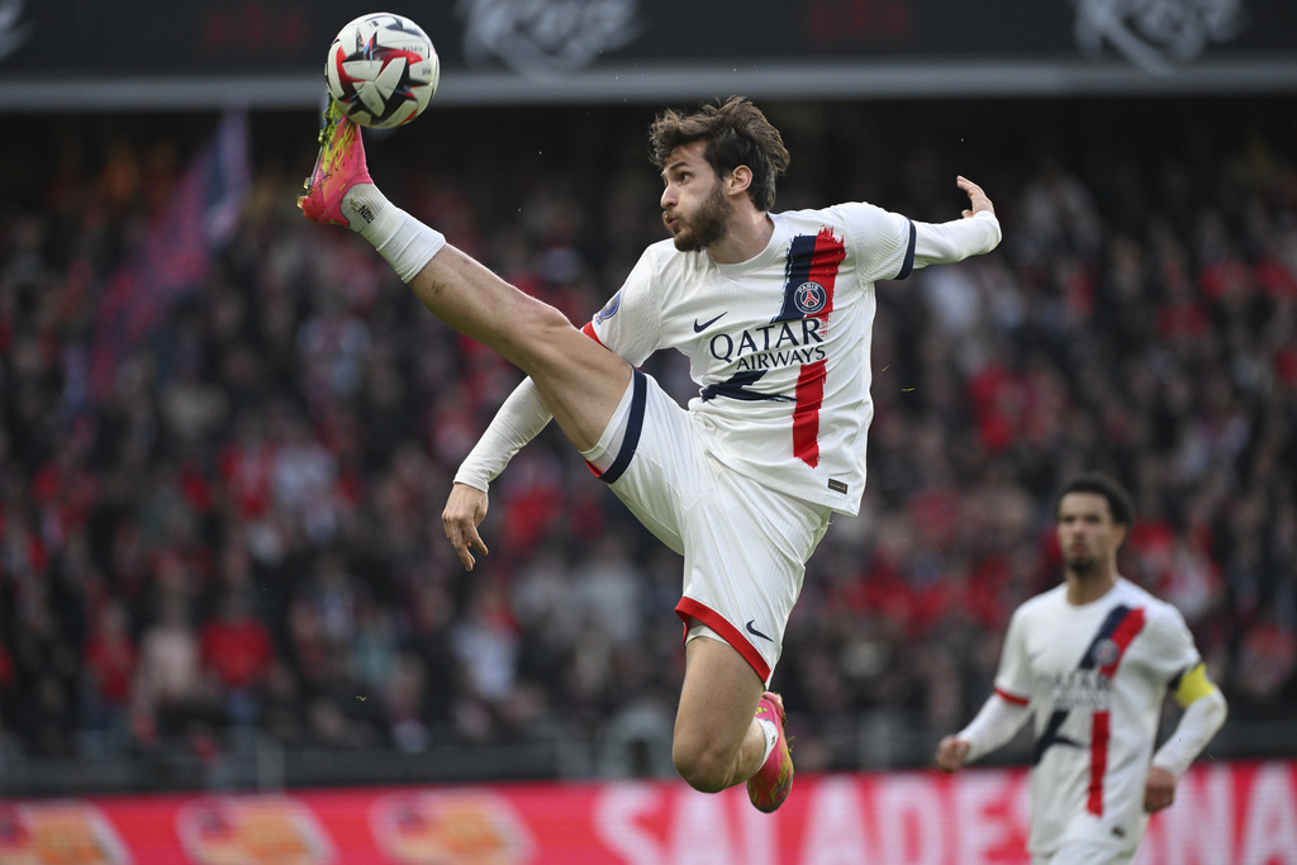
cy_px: 432
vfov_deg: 3.4
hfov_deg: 5.2
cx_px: 648
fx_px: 14412
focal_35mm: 400
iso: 3200
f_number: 4.5
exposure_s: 1/1600
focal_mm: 400
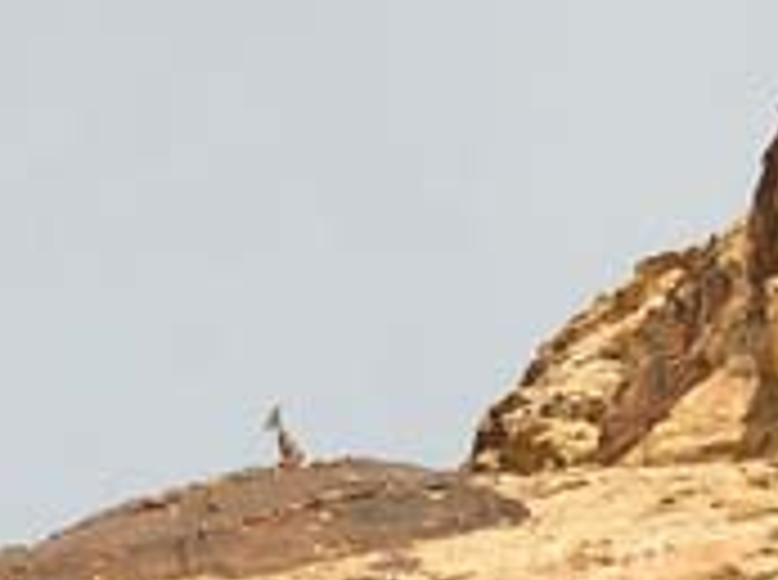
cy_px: 807
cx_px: 351
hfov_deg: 5.8
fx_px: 7693
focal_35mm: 343
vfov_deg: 4.3
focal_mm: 12.3
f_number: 4
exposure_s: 1/636
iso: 50
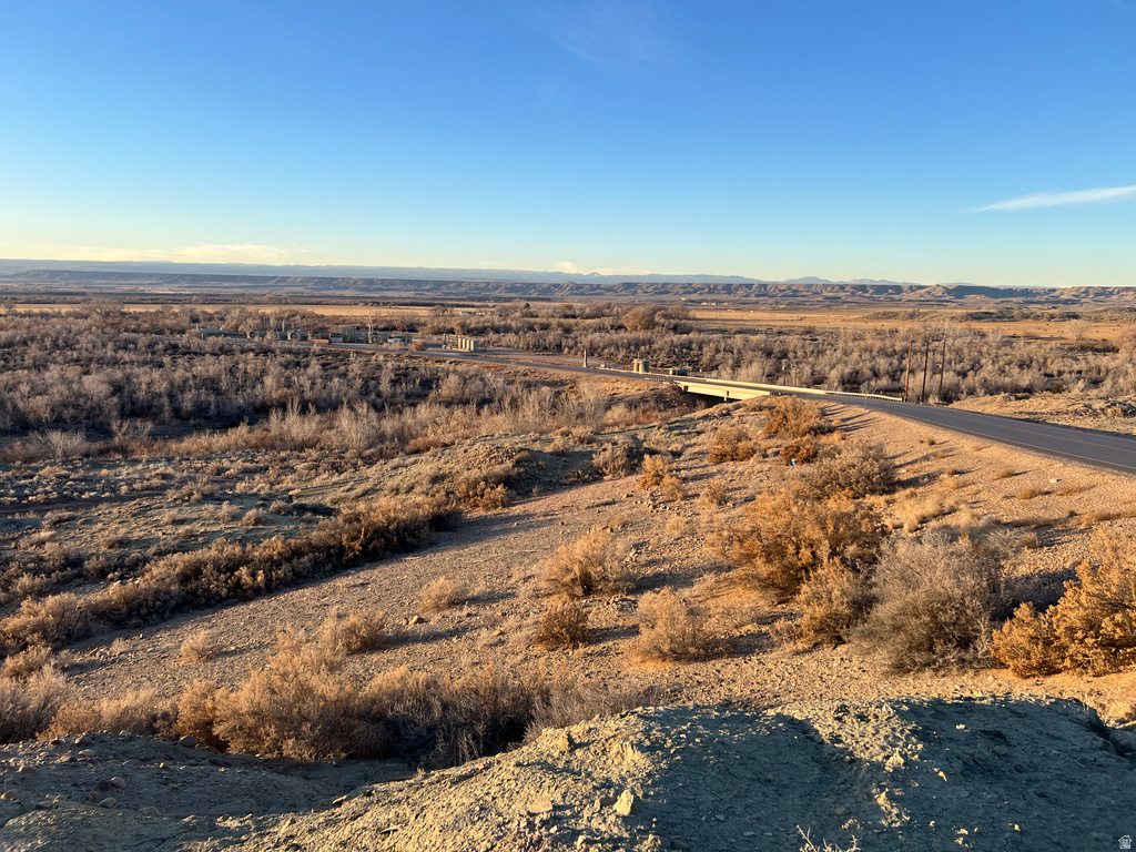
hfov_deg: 67.3
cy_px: 426
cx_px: 568
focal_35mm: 26
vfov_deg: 53.1
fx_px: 853
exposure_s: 1/1266
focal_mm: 5.7
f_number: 1.5
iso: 50
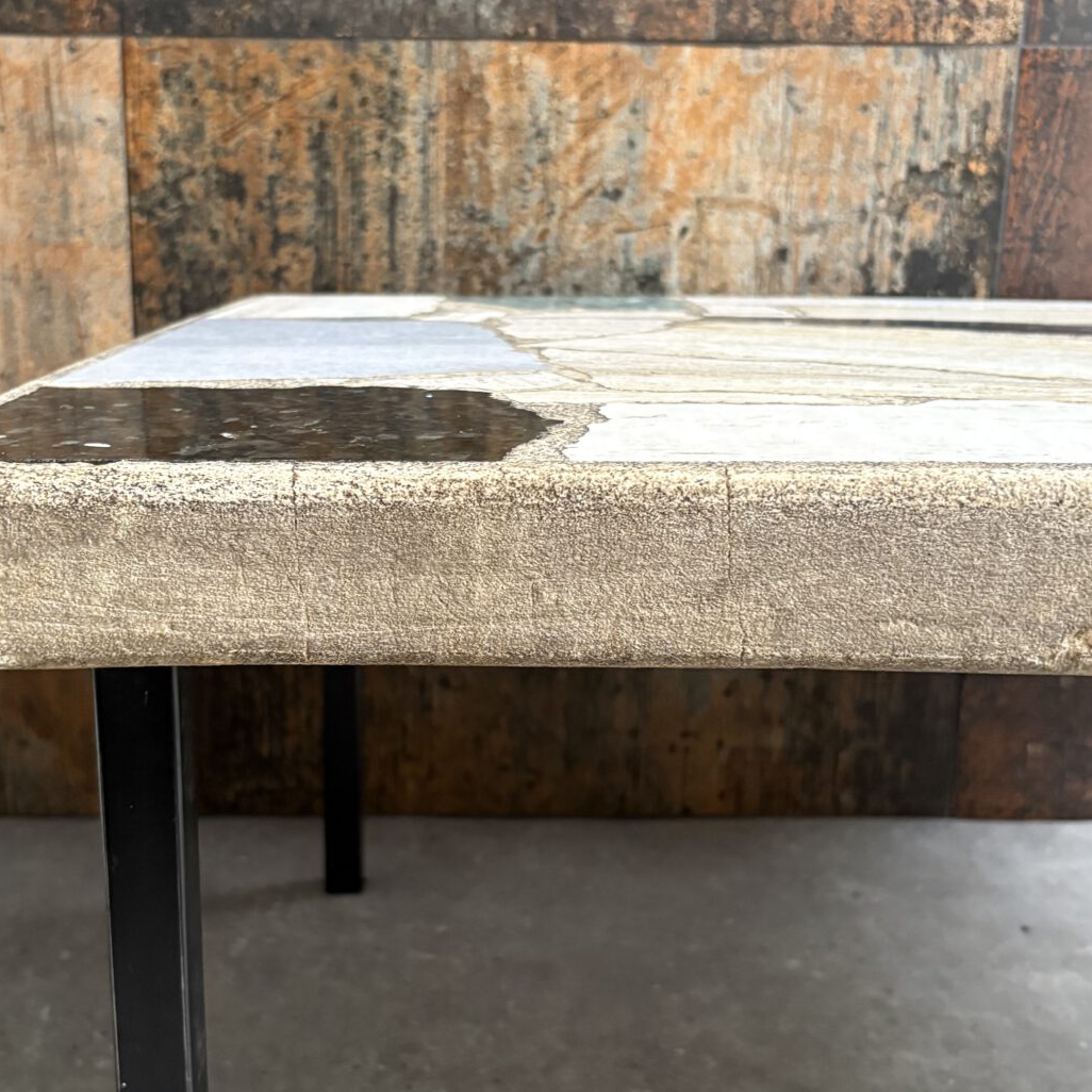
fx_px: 1535
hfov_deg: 39.1
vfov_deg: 39.1
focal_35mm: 43
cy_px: 605
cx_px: 471
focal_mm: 5.96
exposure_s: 1/60
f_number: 1.6
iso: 400
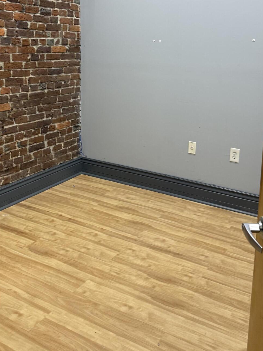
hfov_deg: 38.7
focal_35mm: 37
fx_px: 375
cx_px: 139
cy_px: 108
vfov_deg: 49.0
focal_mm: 6.76
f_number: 1.78
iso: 200
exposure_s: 1/60
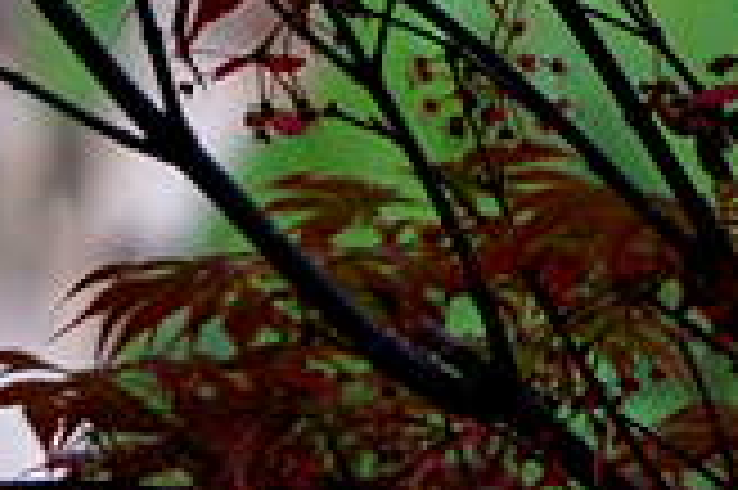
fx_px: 15430
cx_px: -778
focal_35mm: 753
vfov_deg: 1.8
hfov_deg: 2.7
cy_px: -692
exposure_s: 1/160
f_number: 5.6
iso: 400
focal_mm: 103
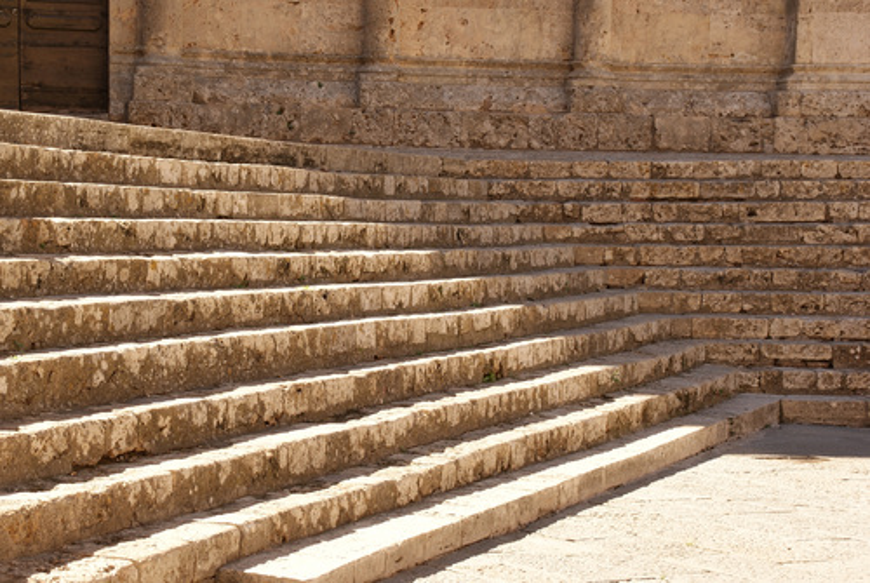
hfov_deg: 22.6
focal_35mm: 90
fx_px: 2178
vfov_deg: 15.2
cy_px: 292
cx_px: 435
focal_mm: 60
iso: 100
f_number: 11
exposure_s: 1/40
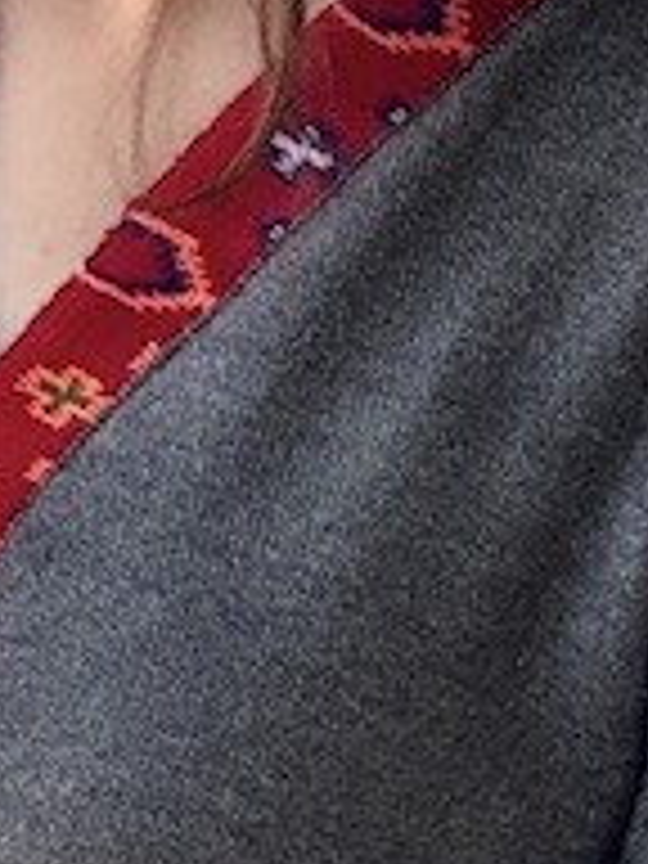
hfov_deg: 4.5
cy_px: 1539
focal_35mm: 320
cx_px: -909
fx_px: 7987
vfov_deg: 6.1
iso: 64
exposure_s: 1/481
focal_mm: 6.76
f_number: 1.78
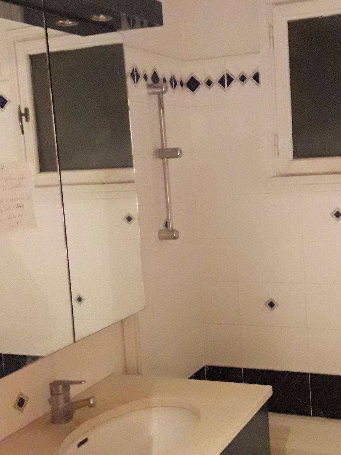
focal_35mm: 50
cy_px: 224
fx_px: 657
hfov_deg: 28.8
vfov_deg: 38.2
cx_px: 244
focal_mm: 3.7
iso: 800
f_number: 1.9
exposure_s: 1/17
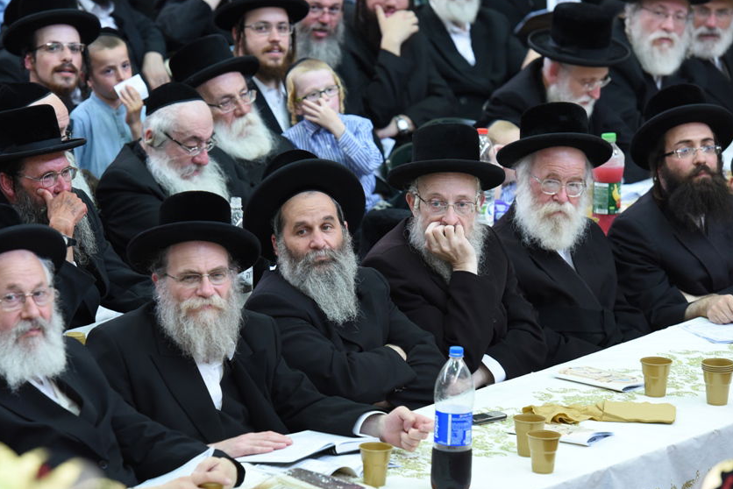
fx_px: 3992
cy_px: 258
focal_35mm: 196
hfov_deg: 10.5
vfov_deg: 7.0
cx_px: 334
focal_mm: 160
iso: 1600
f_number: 4.5
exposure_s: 1/100
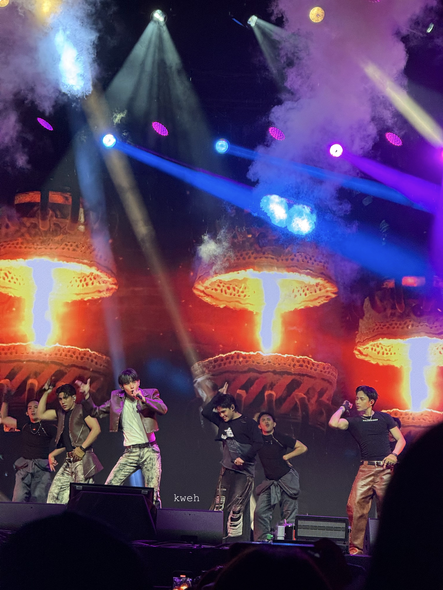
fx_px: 2048
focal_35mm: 120
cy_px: 295
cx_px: 222
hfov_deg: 12.3
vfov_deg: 16.4
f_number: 2.8
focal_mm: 15.66
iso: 250
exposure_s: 1/82
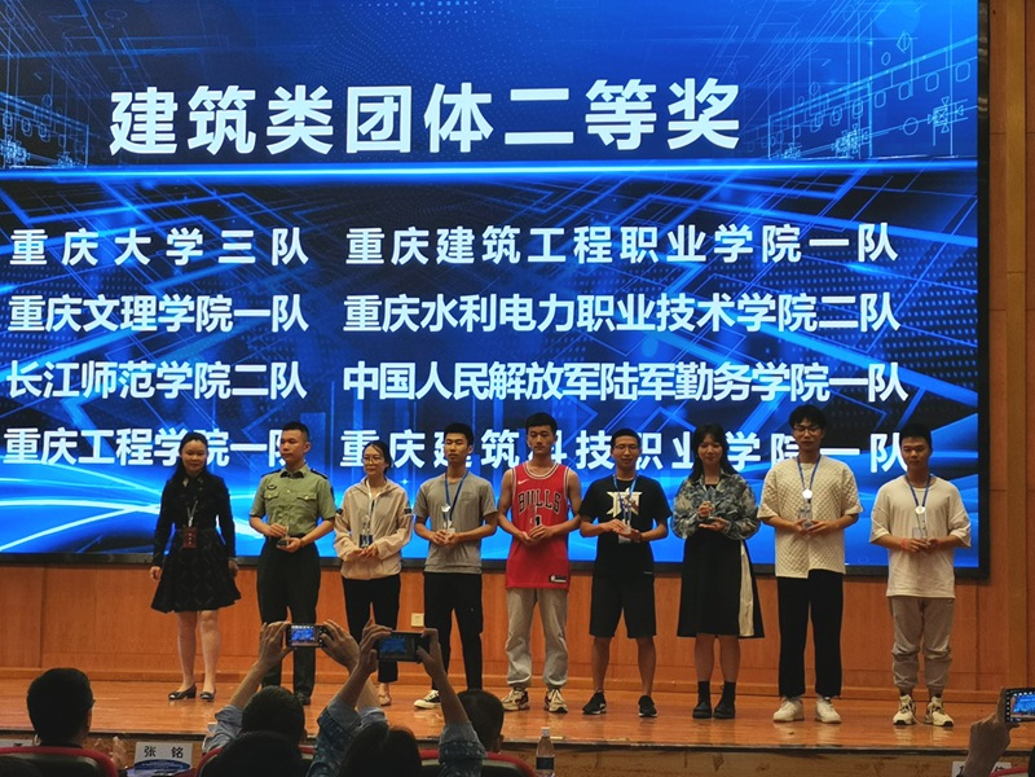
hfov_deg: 29.8
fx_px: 1943
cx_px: 518
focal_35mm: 65
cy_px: 388
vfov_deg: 22.6
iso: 80
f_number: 1.8
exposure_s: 1/100
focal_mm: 4.75
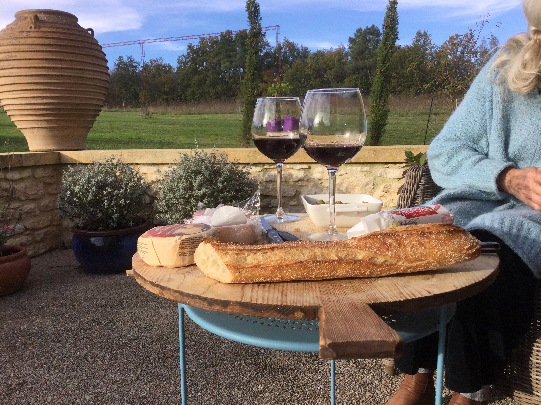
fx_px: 484
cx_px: 270
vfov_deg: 45.4
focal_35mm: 31
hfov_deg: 58.4
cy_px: 202
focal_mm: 3.3
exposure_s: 1/443
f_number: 2.4
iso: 25
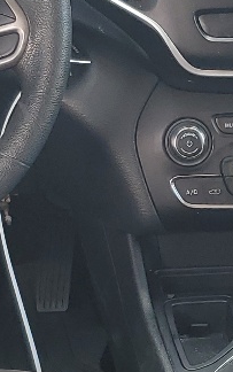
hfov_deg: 9.6
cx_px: 238
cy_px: 397
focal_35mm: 136
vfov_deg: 15.0
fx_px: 1379
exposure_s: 1/139
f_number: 1.5
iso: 50
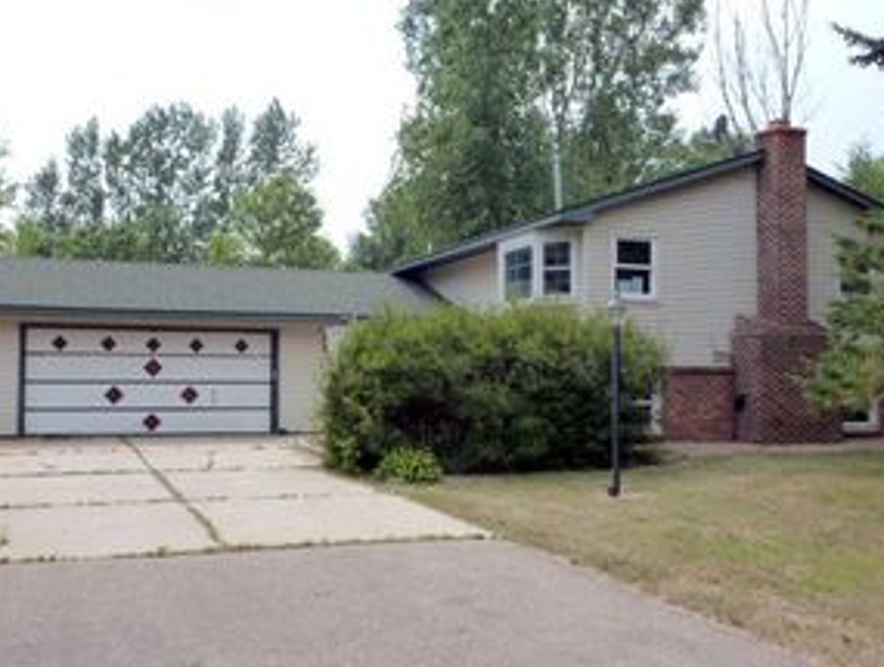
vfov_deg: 36.1
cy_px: 326
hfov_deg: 46.7
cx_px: 450
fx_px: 1024
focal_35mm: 40
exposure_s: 1/640
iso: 160
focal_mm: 5.9
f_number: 3.6
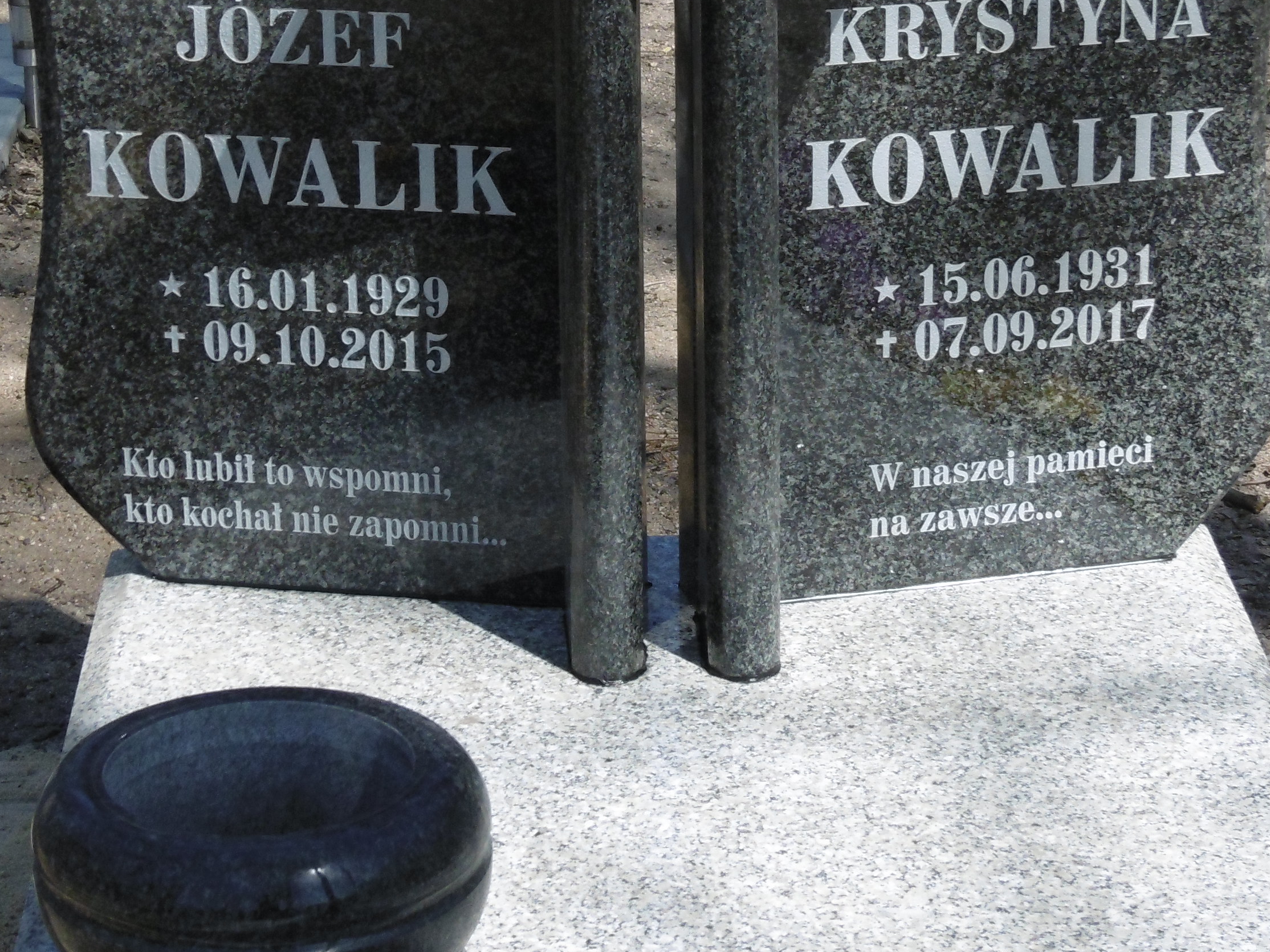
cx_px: 689
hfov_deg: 16.1
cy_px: 256
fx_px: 4476
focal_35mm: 122
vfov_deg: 12.1
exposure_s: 1/640
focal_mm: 10.5
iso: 100
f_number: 4.2
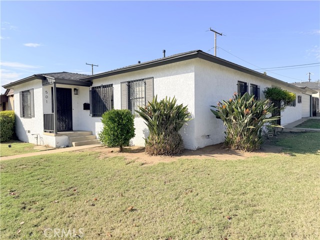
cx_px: 160
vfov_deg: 56.8
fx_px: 222
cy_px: 120
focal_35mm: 24
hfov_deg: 71.6
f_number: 1.78
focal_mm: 6.76
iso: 80
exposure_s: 1/4673
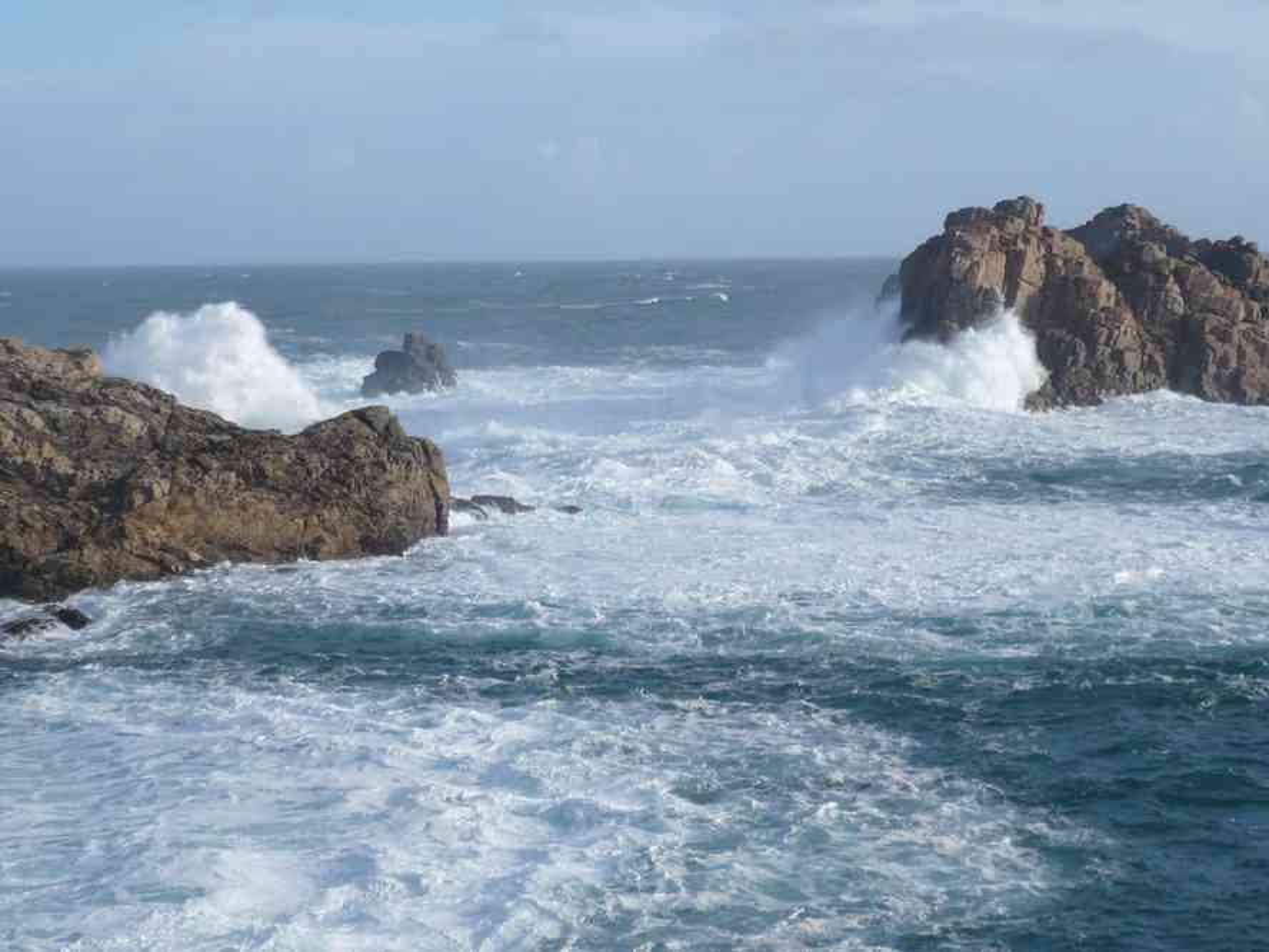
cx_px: 634
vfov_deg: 16.4
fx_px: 3299
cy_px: 476
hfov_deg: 21.8
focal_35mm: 90
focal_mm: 9.9
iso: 100
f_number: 3.7
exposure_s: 1/800
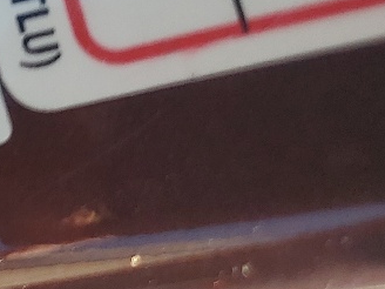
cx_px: -461
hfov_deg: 12.8
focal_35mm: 127
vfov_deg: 11.2
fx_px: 1412
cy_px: -163
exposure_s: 1/385
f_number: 1.5
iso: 50
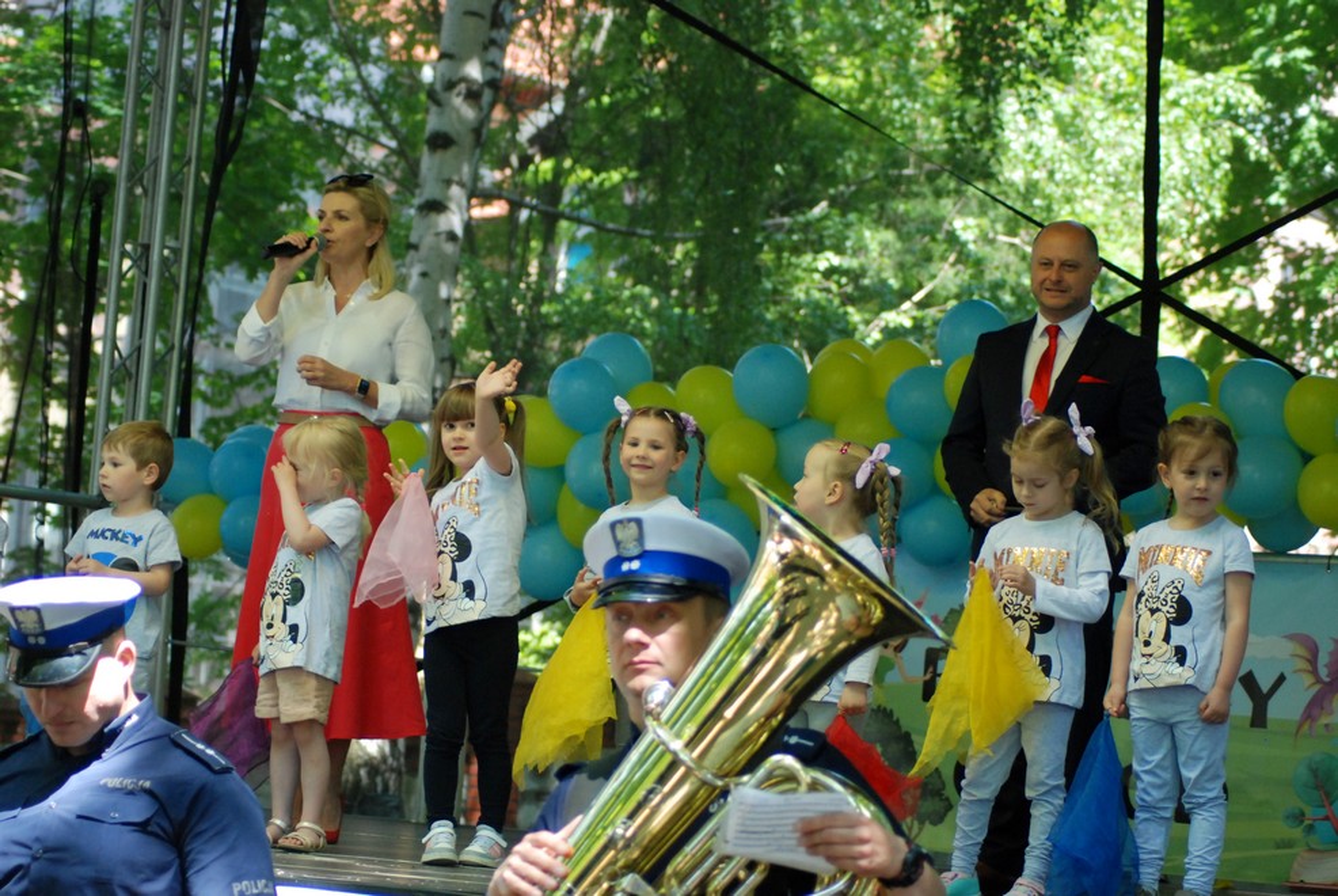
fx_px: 3907
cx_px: 669
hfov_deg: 19.4
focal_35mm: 105
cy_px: 448
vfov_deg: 13.1
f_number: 4
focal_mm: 70
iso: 800
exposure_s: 1/250
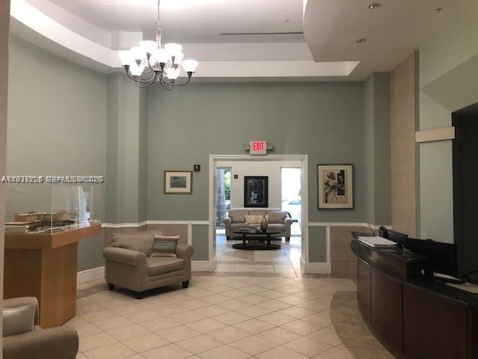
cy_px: 180
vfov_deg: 49.7
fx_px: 387
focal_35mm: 28
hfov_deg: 63.4
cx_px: 239
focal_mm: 3.99
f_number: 1.8
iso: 40
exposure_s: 1/15
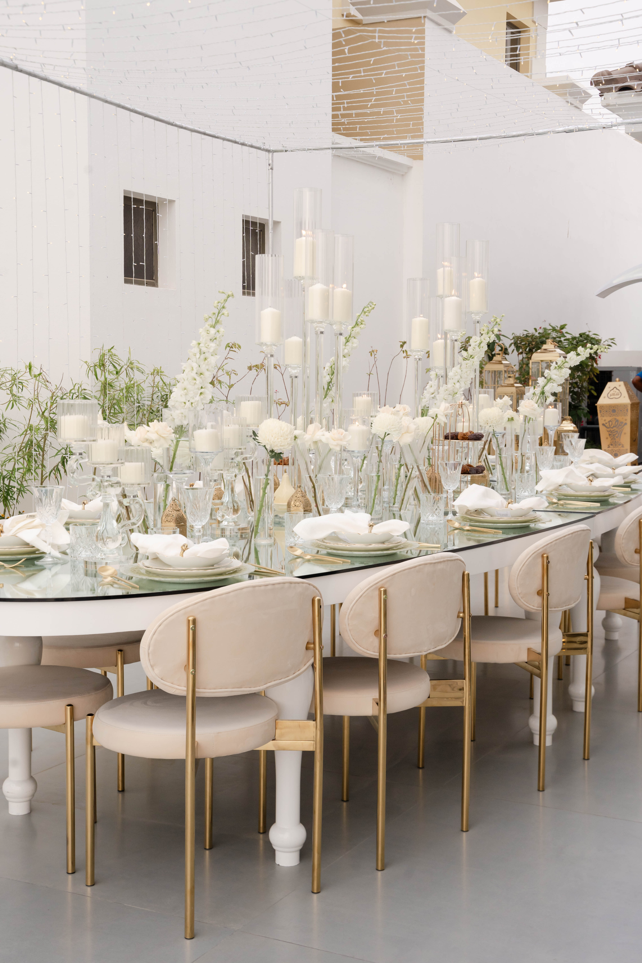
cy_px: 482
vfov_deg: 40.3
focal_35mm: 49
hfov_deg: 27.5
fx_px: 1311
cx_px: 321
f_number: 9
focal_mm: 49
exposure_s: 1/250
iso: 640
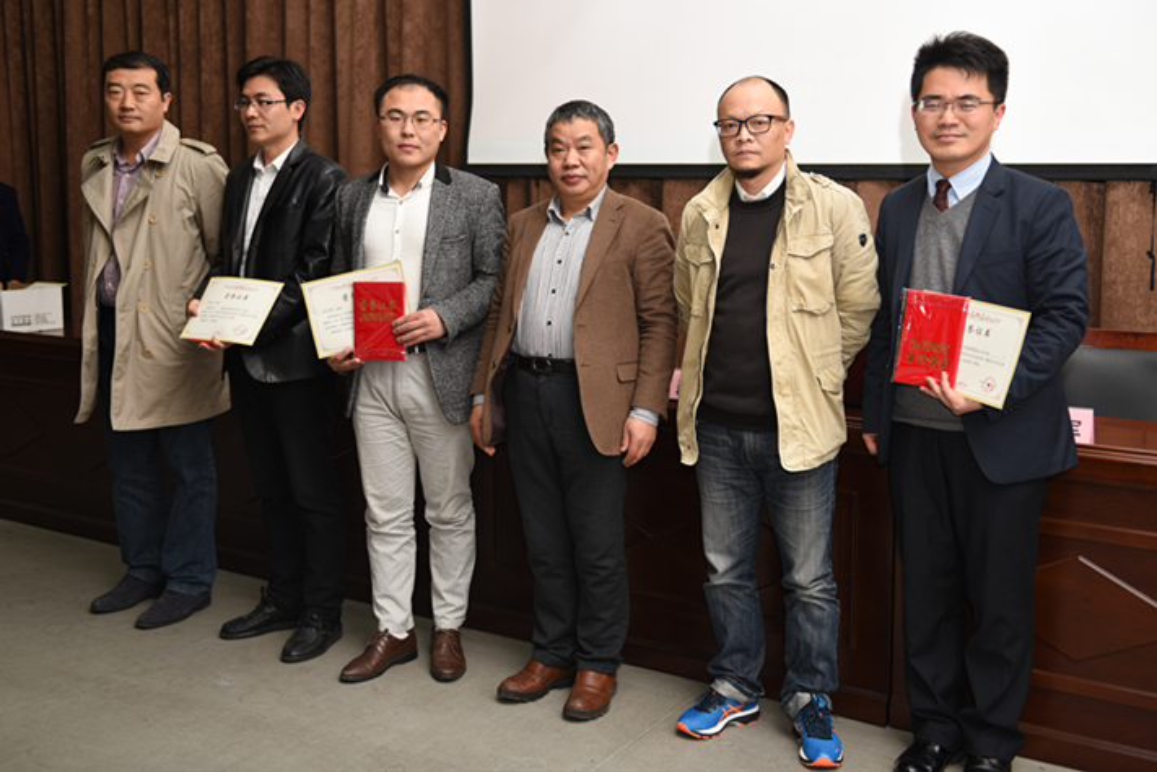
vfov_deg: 35.1
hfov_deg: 50.7
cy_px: 386
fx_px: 1221
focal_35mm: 38
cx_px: 578
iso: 200
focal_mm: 38
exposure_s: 1/160
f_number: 2.8
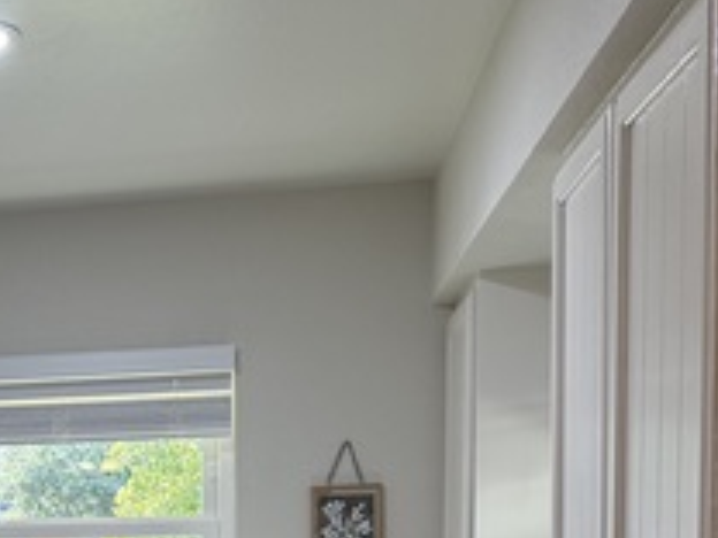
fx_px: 1535
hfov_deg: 24.1
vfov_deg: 18.9
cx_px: -128
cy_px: 628
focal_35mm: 74
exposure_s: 1/125
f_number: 1.78
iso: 125
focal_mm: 6.76
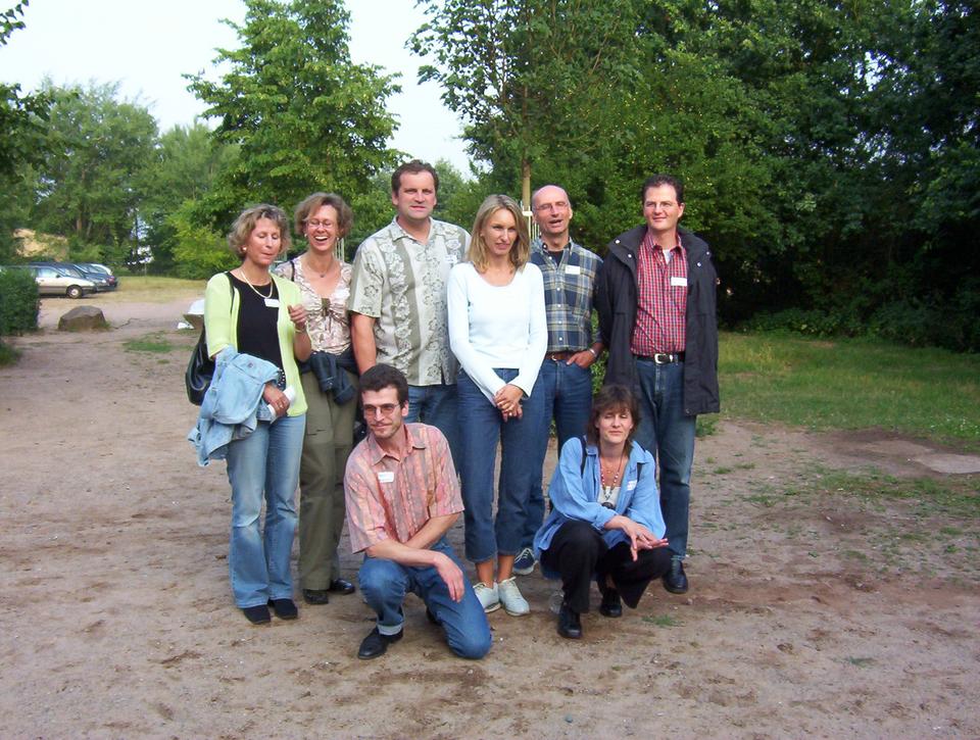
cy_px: 370
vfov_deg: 39.8
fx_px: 1022
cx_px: 490
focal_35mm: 36
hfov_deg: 51.2
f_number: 2.76
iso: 100
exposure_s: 1/436
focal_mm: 5.54
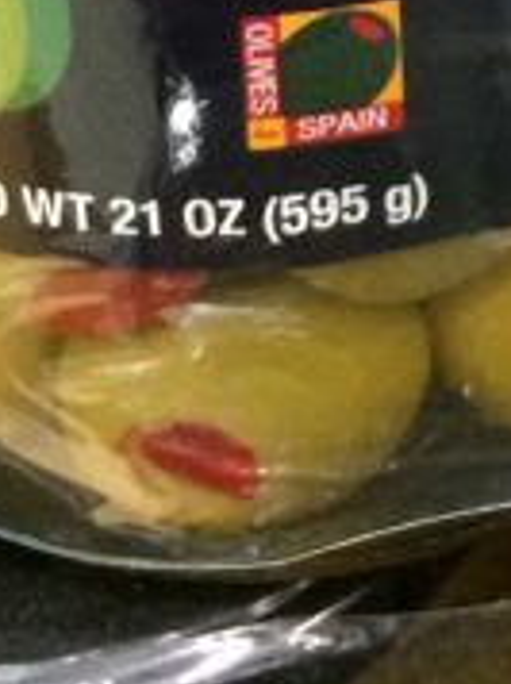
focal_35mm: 167
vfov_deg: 11.0
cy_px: -607
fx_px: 3295
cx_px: 838
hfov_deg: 8.6
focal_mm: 4.15
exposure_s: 1/30
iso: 250
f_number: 2.2
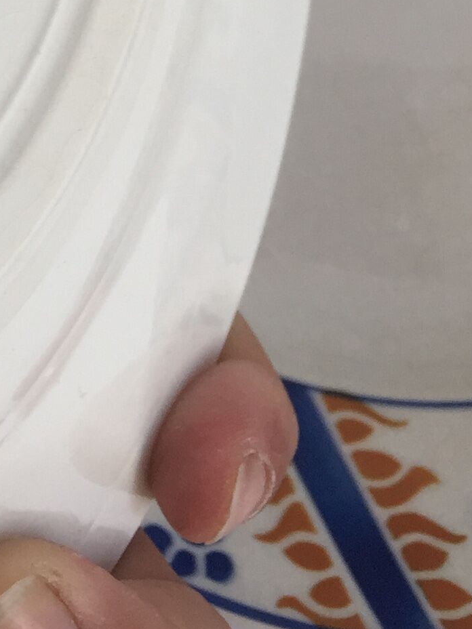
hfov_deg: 13.4
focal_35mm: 102
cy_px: -377
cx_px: -290
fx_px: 1854
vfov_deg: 17.0
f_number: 2.2
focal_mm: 4.15
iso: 32
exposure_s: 1/100
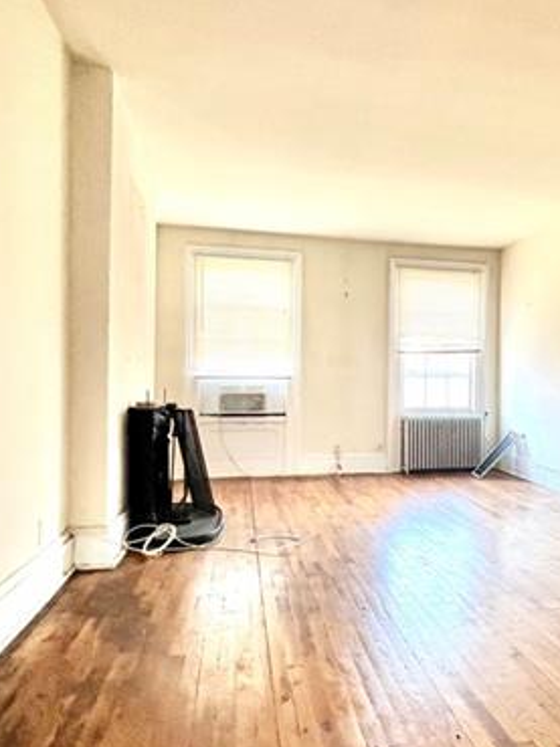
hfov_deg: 49.3
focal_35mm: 27
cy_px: 384
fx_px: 583
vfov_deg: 65.3
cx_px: 421
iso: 250
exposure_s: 1/60
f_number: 1.8
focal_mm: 1.57
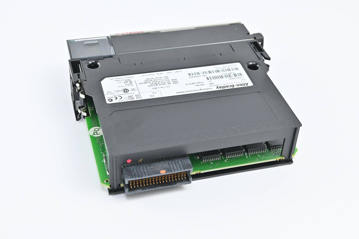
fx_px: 509
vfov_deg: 26.5
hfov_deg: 38.9
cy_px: 120
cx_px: 180
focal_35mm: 51
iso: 200
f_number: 6.3
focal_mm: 34
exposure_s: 1/50
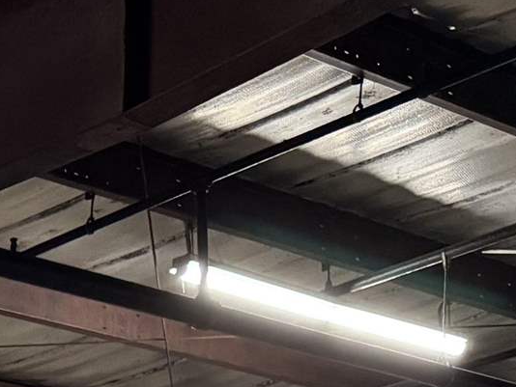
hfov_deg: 13.0
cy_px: 936
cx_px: -389
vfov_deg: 9.5
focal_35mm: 138
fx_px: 2058
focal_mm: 6.76
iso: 500
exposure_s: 1/60
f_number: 1.78
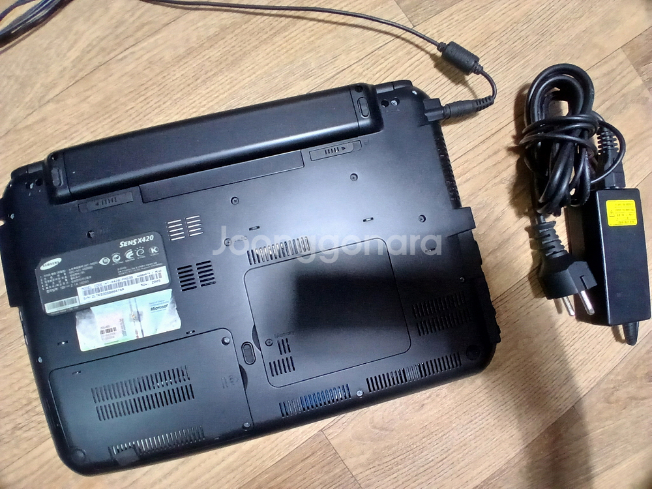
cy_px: 244
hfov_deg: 91.0
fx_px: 320
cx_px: 326
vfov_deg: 74.7
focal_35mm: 17
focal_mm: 1.4
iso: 400
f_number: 2.2
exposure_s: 1/30
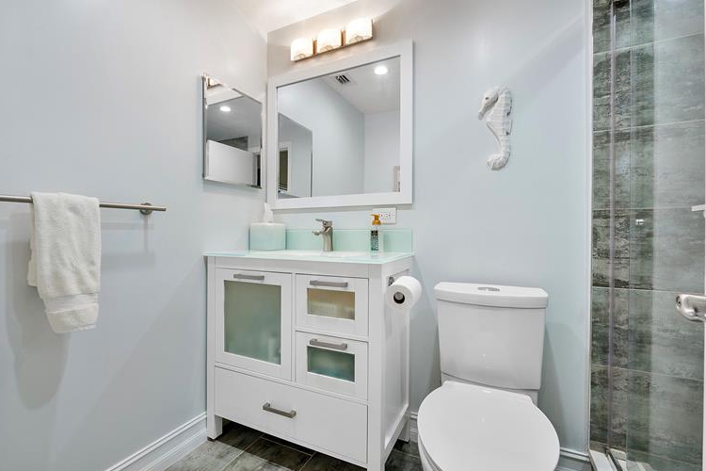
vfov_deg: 73.7
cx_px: 343
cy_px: 236
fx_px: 314
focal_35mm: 16
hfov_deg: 96.7
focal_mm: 10
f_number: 8
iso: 800
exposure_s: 1/40
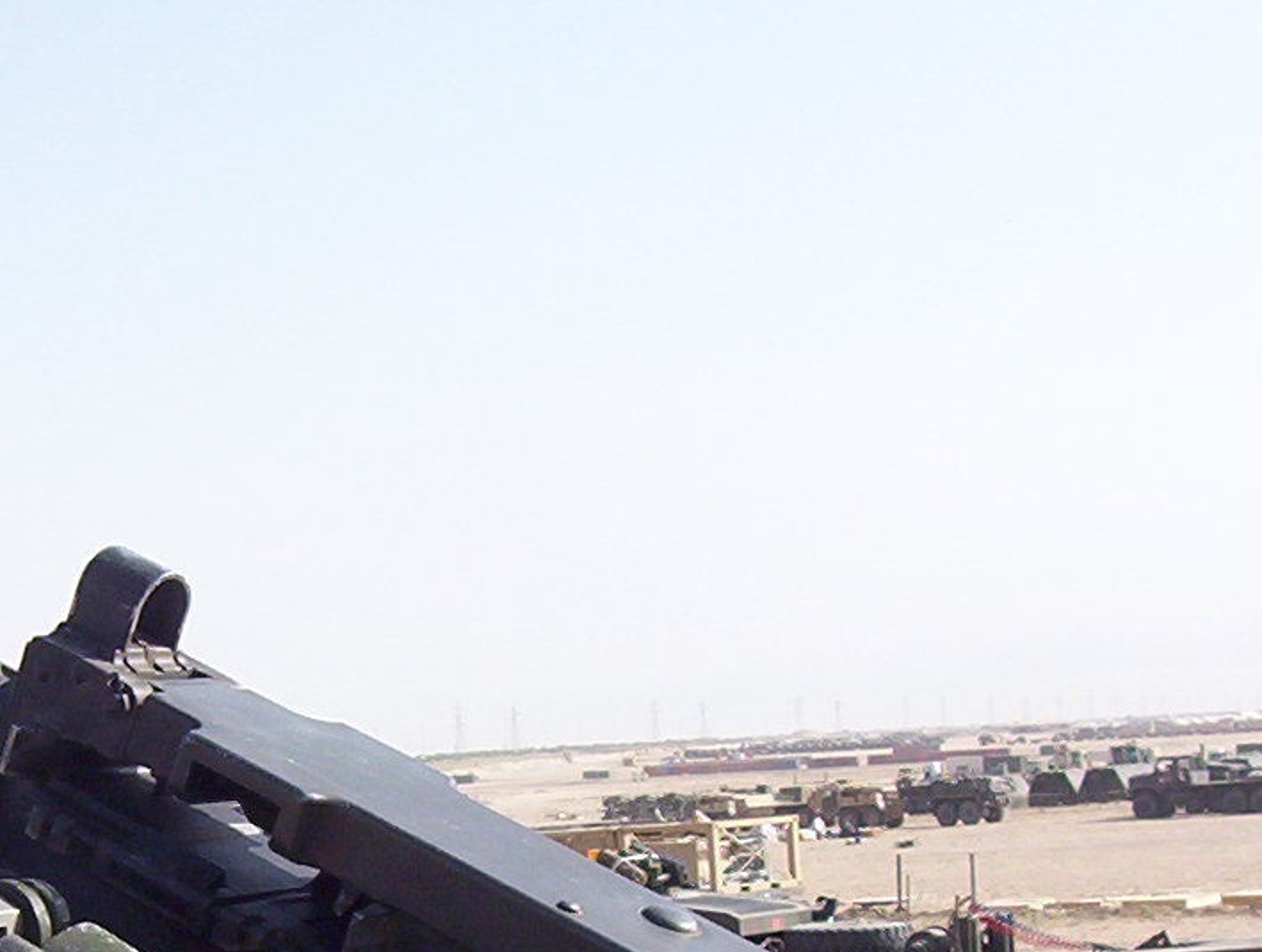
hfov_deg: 19.5
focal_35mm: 99
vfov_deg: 14.8
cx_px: 142
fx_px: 3617
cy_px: 934
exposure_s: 1/515
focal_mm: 5.77
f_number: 5.17
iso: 100
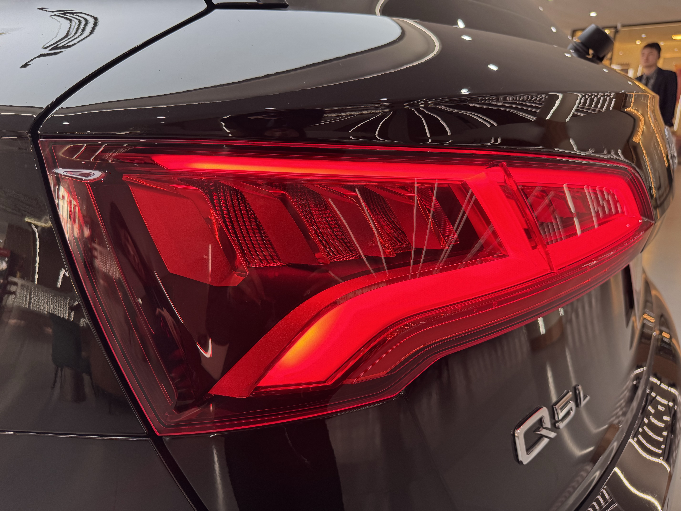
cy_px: 256
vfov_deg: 56.8
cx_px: 340
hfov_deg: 71.6
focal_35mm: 24
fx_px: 472
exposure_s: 1/100
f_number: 1.78
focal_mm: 6.76
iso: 125
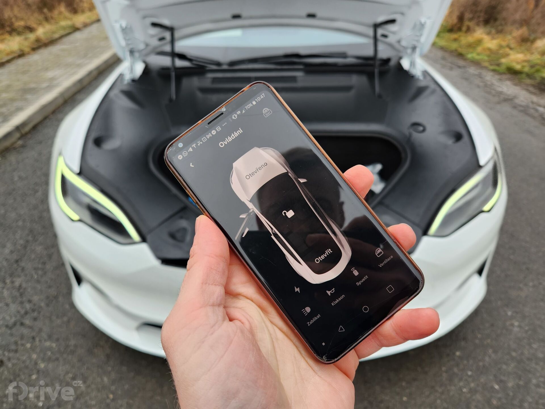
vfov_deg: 58.9
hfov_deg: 73.9
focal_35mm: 23
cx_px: 272
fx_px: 362
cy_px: 204
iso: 20
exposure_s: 1/100
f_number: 1.8
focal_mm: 5.4
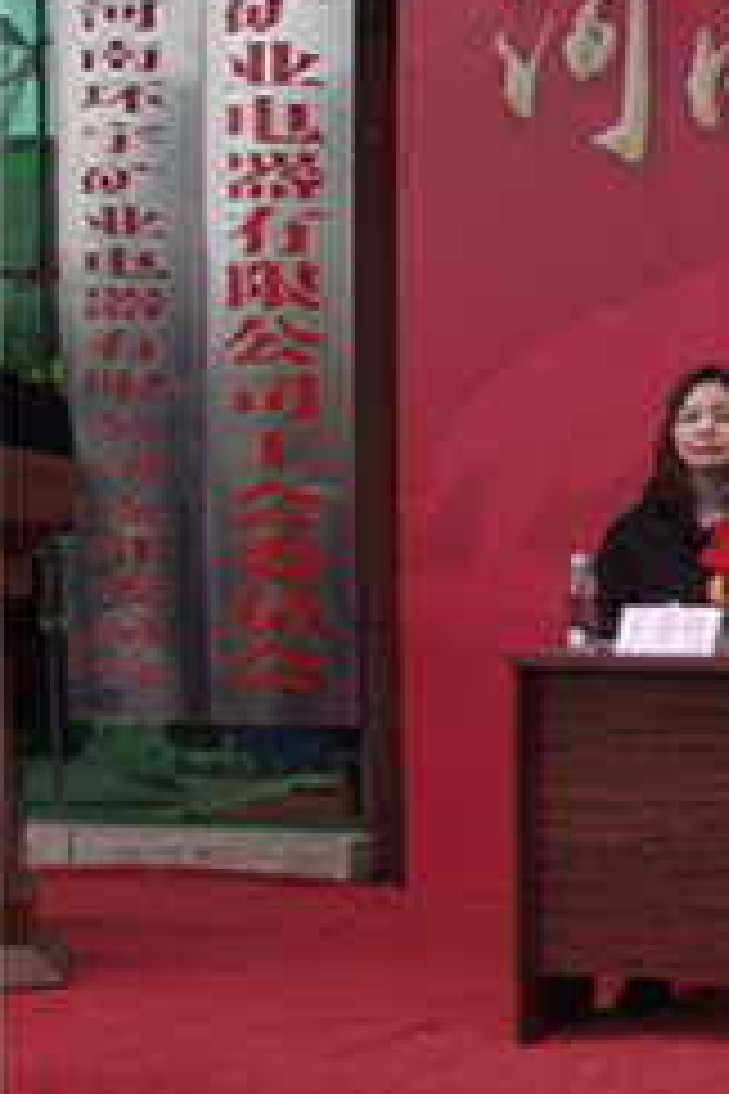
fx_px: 2248
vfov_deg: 27.3
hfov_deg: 15.6
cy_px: 657
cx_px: 1346
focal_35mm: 74
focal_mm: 20
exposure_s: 1/60
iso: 125
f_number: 5.6
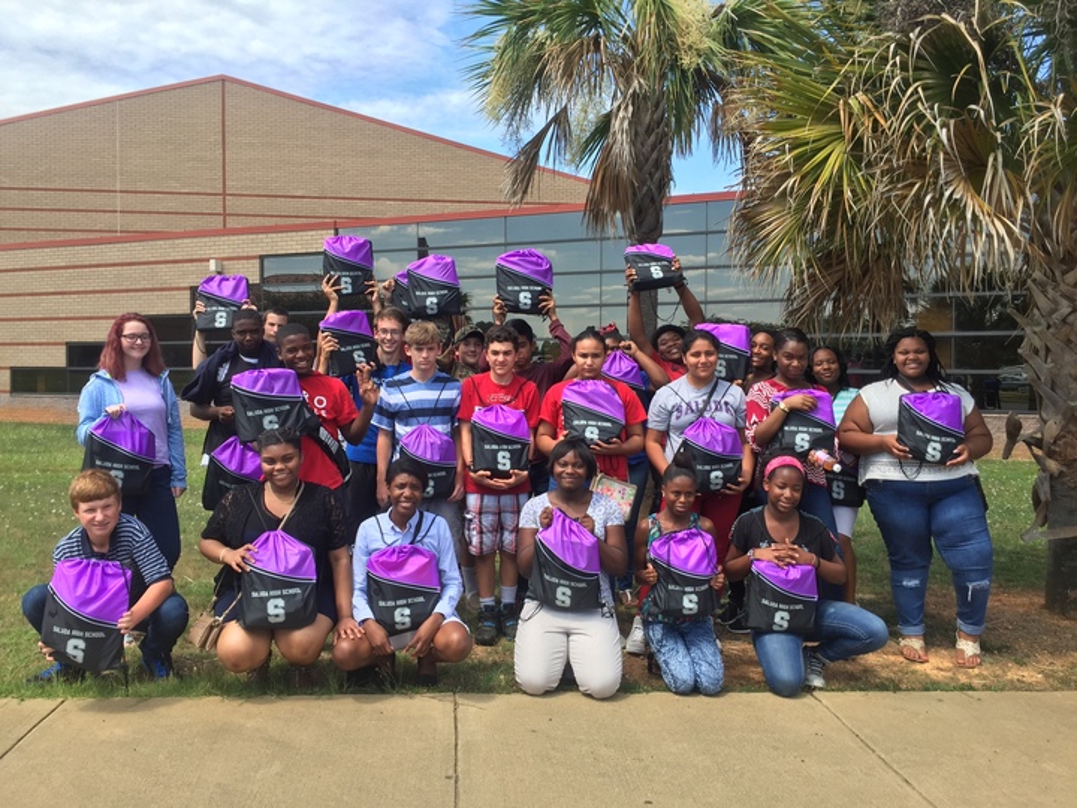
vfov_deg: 48.2
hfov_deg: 61.7
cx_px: 538
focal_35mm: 29
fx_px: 902
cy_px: 404
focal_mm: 4.15
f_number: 2.2
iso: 32
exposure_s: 1/1014
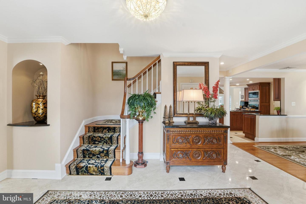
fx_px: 119
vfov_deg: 81.2
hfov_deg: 104.3
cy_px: 102
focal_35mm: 14
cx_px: 153
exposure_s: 1/60
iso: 200
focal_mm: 14
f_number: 9
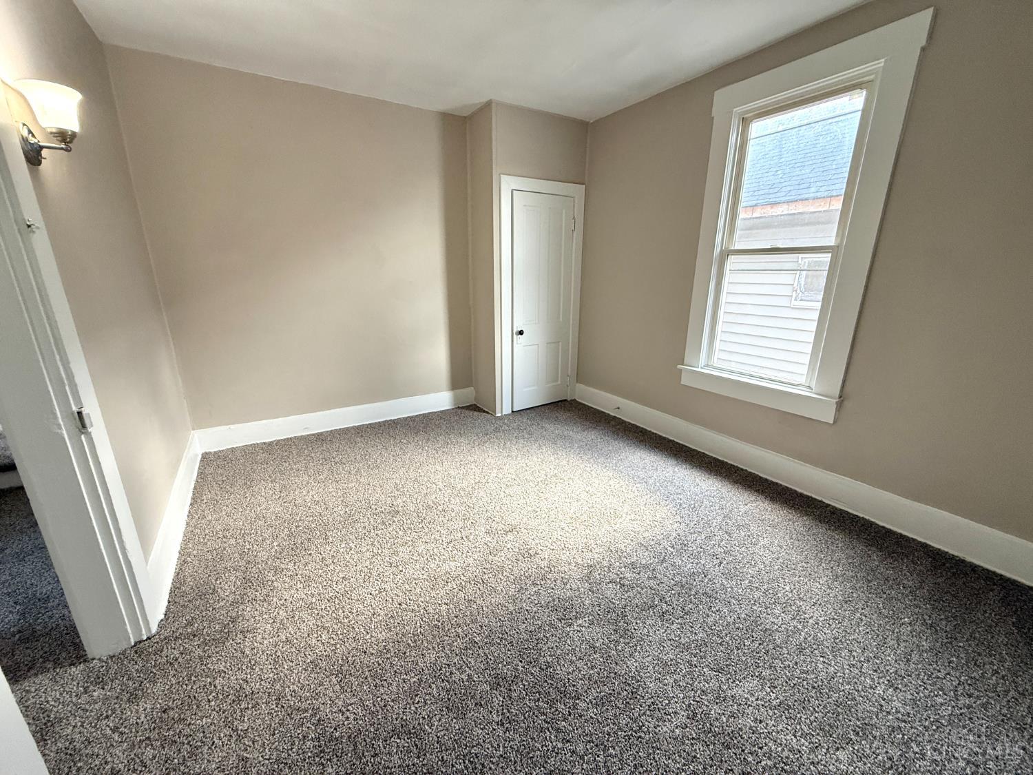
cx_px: 516
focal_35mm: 14
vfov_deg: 85.7
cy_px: 388
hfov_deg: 102.1
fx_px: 418
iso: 200
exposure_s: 1/99
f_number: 2.2
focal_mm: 2.22
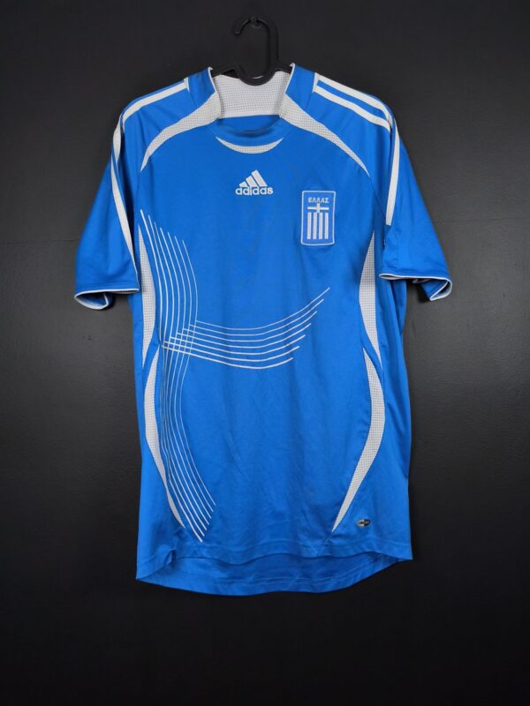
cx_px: 265
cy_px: 353
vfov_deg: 73.9
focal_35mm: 23
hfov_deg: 58.9
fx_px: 470
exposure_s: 1/160
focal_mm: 6.57
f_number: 1.6
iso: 400
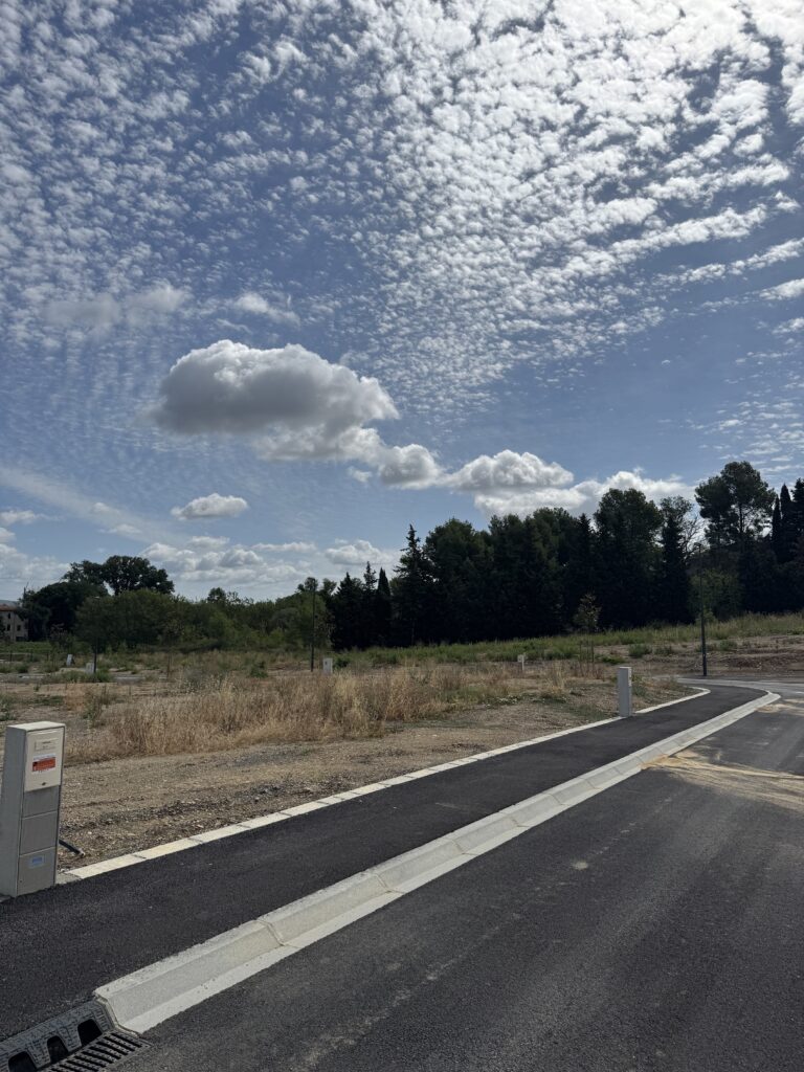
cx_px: 402
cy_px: 536
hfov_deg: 56.8
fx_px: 743
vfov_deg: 71.6
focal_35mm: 24
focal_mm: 6.76
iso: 64
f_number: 1.78
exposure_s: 1/12346
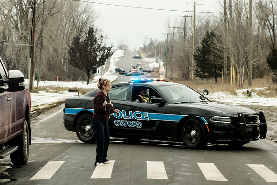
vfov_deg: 10.2
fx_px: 1039
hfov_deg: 15.2
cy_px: 92
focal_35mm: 135
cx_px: 138
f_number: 5
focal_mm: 90
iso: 800
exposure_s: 1/125
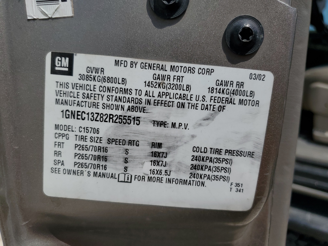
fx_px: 246
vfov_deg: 53.1
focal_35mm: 26
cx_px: 164
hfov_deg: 67.3
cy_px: 123
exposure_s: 1/10000
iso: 50
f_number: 1.5
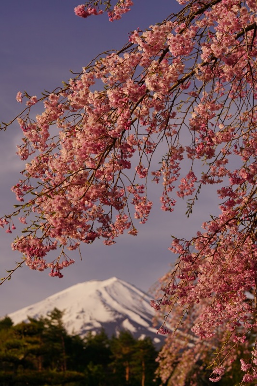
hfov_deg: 19.4
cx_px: 128
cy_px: 193
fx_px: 750
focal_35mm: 70
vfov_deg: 28.8
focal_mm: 70
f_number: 8
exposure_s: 1/200
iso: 100
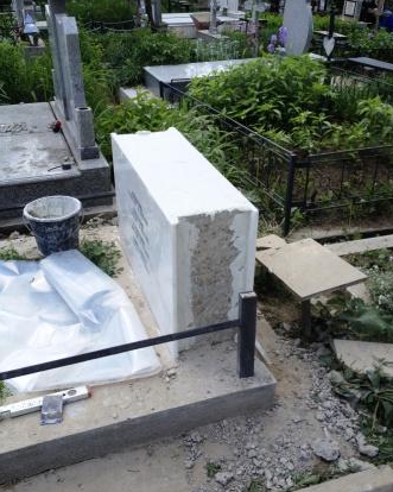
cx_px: 198
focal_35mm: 37
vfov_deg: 49.1
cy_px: 256
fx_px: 538
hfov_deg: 40.1
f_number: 2.4
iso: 50
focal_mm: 4.28
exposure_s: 1/849
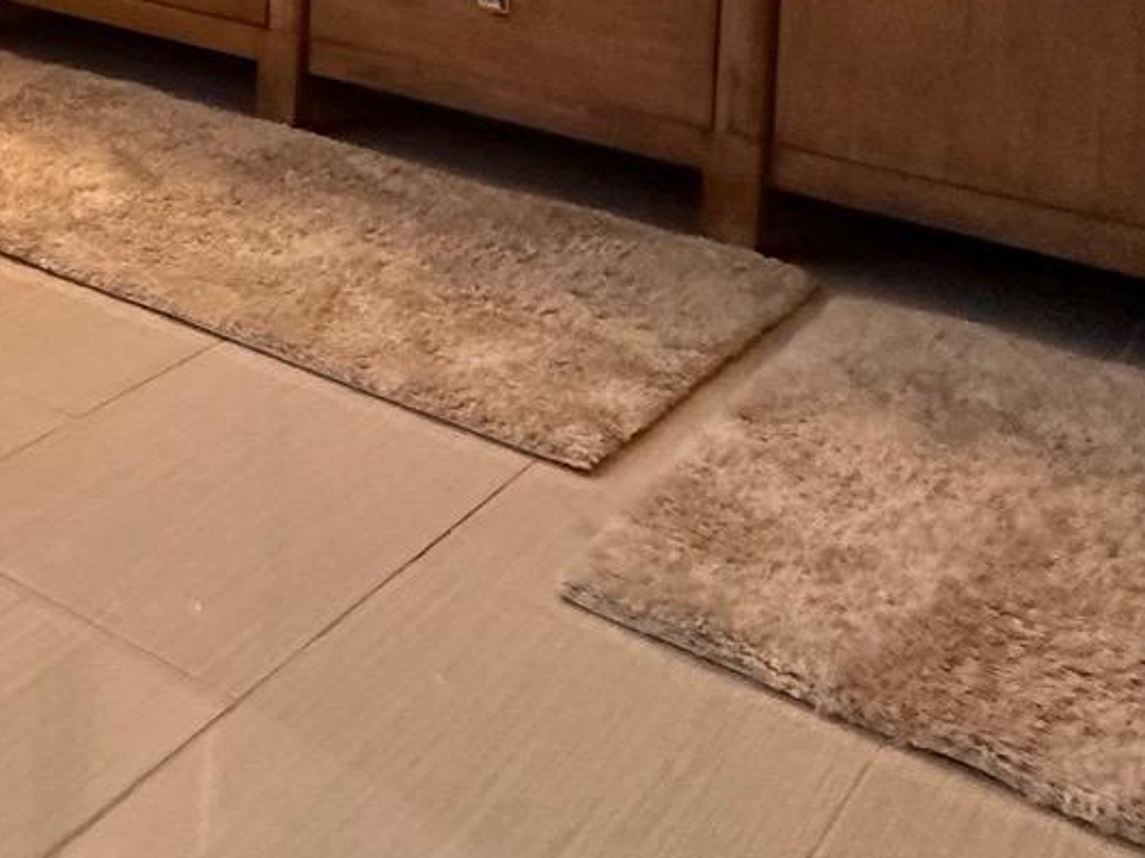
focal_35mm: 54
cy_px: -369
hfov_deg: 27.2
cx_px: -481
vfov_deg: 22.8
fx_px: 1786
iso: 320
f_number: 2.2
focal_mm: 2.22
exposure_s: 1/120
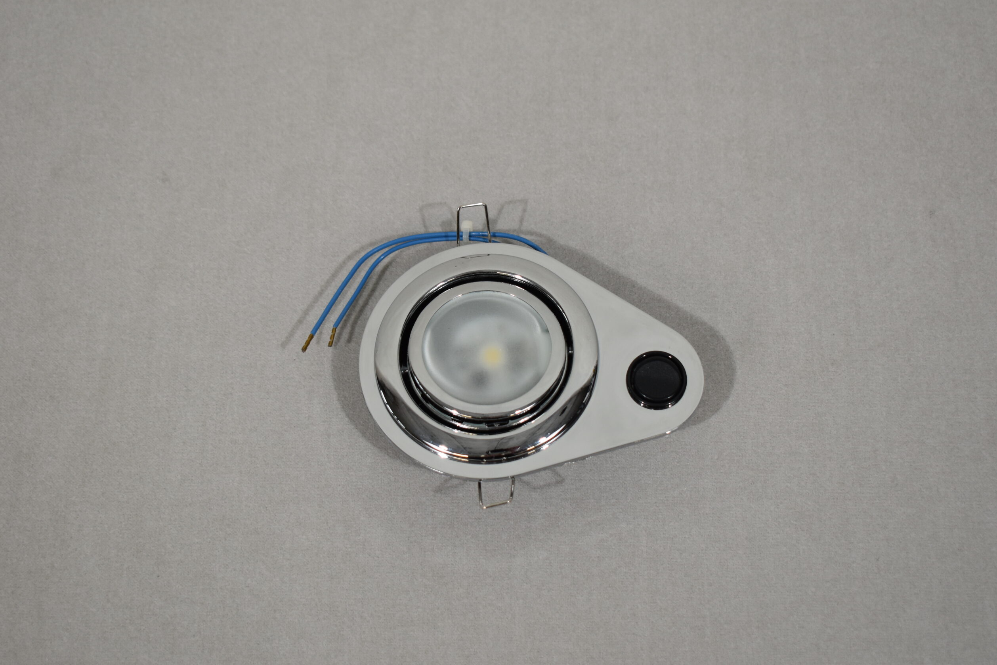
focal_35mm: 58
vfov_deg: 23.4
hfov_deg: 34.5
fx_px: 1606
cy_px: 328
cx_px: 501
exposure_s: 1/125
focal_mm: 38
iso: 400
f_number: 5.6
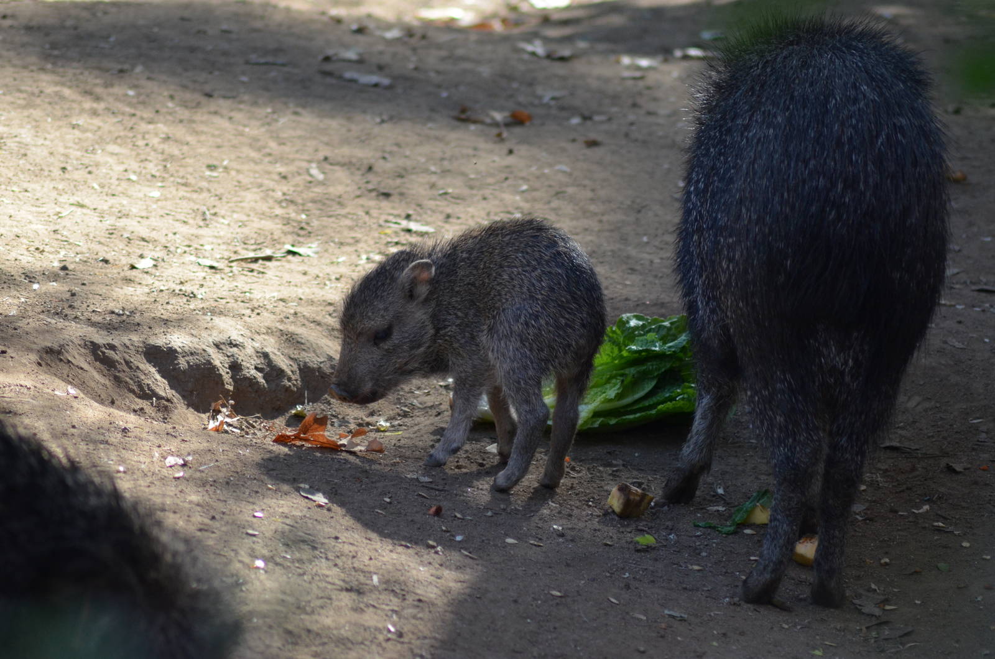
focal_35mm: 345
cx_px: 498
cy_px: 330
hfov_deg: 6.0
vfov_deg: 4.0
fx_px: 9516
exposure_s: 1/640
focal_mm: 230
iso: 800
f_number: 5
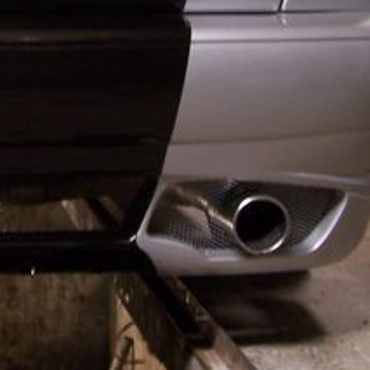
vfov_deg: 16.9
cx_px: -26
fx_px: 1221
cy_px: 5
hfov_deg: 16.7
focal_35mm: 101
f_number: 2.8
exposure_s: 1/8
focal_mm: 6.3
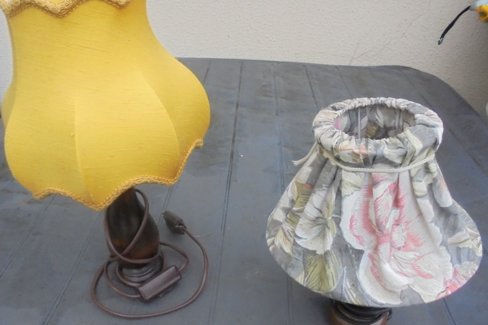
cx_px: 223
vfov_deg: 43.6
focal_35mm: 30
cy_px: 173
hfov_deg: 61.8
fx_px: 407
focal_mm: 4.6
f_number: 3.5
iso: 320
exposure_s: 1/250
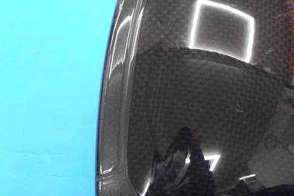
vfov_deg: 9.3
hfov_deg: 13.8
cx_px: 236
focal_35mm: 148
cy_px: 98
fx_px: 1209
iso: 800
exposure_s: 1/50
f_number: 5.6
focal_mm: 42
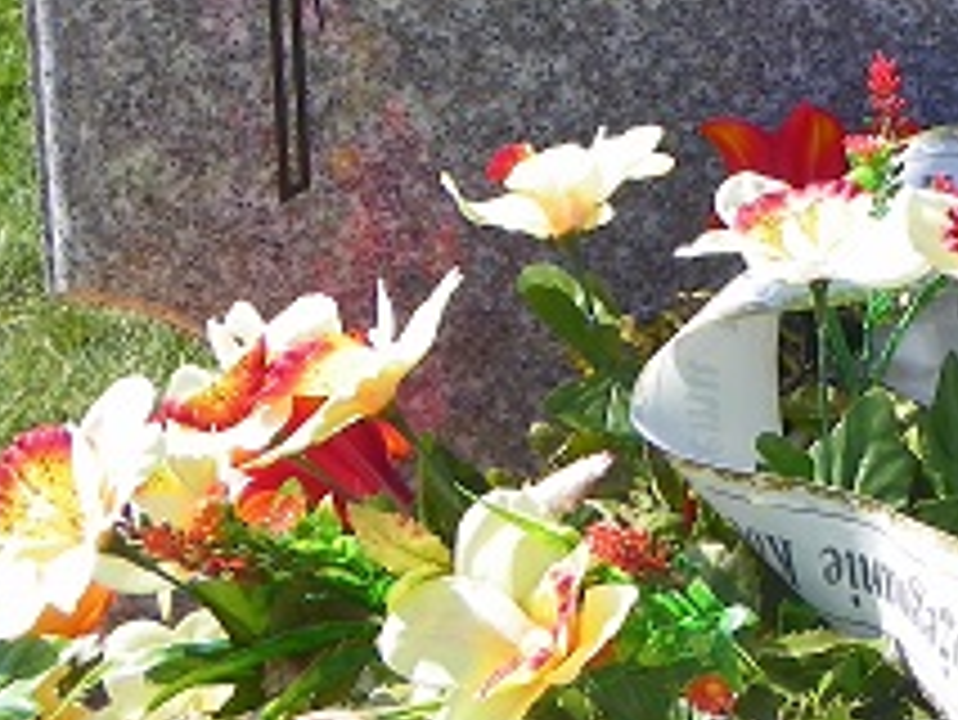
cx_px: 1079
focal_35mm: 156
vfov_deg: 9.3
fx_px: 4320
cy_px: -270
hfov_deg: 12.4
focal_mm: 9.2
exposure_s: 1/200
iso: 64
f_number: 4.5
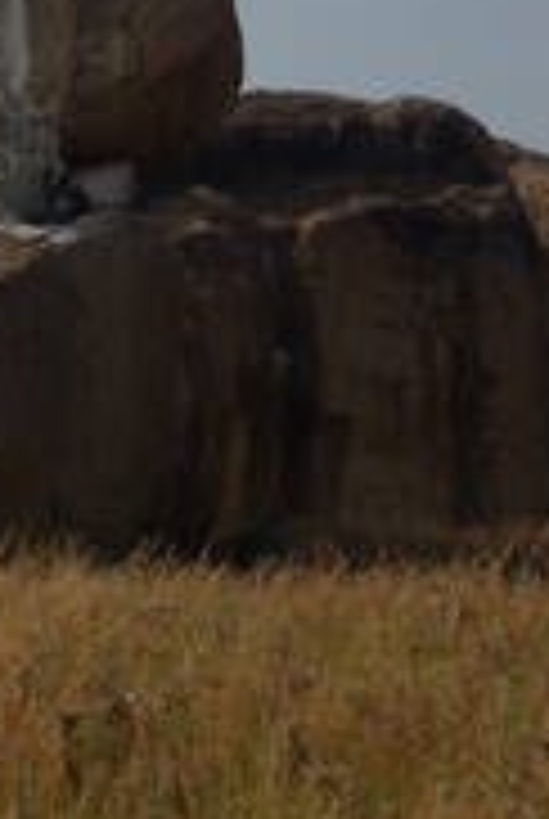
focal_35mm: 150
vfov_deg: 13.5
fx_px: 3418
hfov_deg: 9.1
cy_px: 40
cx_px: -68
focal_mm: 38
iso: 100
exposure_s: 1/125
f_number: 8
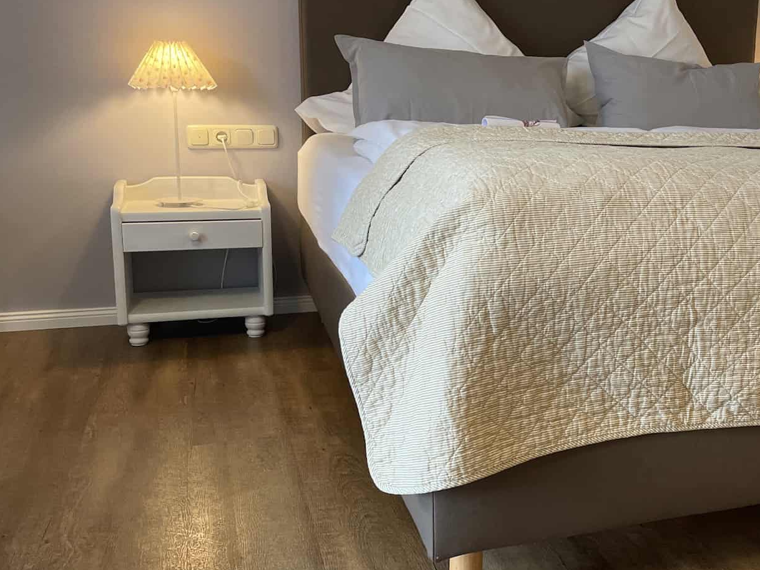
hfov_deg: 44.3
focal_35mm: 41
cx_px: 567
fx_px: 900
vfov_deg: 35.1
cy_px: 258
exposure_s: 1/60
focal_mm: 4.2
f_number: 1.6
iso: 160
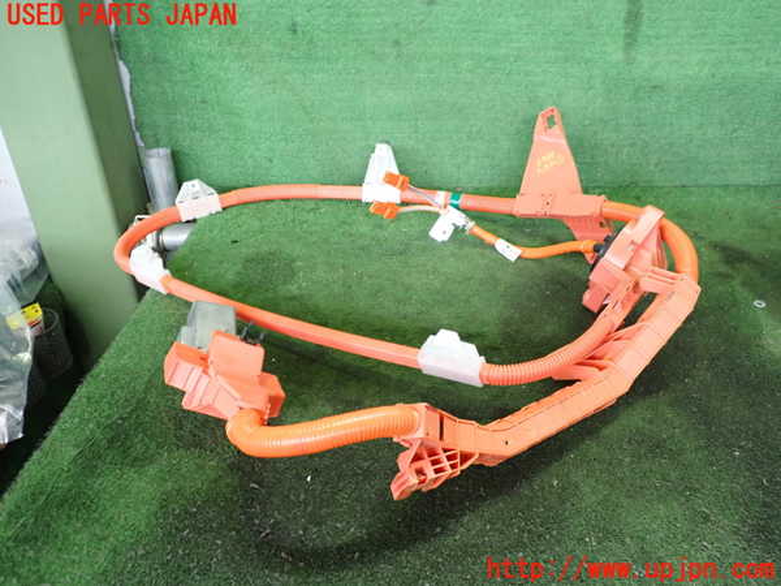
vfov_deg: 46.8
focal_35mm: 30
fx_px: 677
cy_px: 293
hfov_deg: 60.0
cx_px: 390
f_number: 2.3
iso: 250
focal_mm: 5.4
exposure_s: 1/30
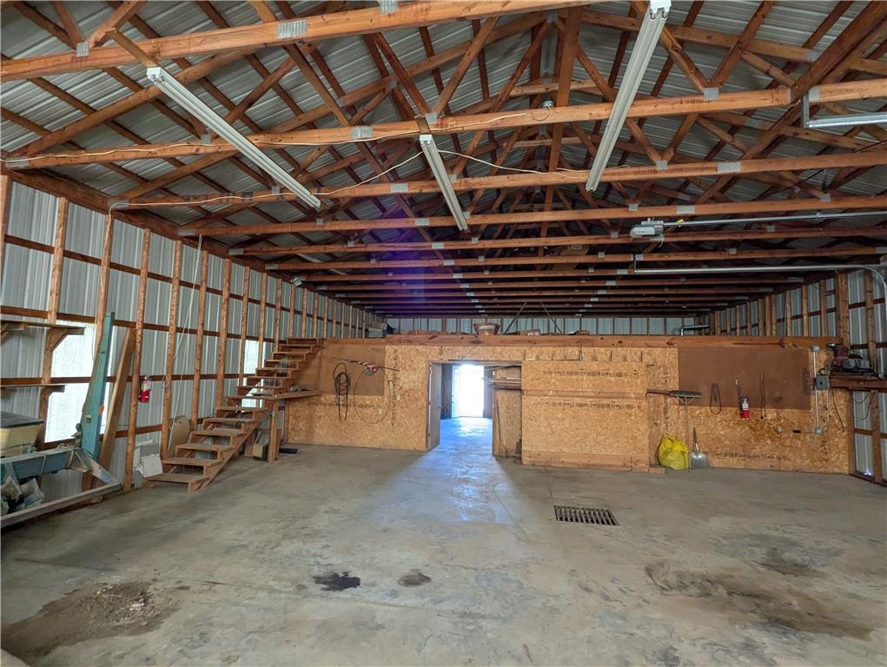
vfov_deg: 78.2
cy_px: 334
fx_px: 410
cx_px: 444
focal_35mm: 16
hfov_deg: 94.4
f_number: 2.2
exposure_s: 1/107
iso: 301
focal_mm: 2.35
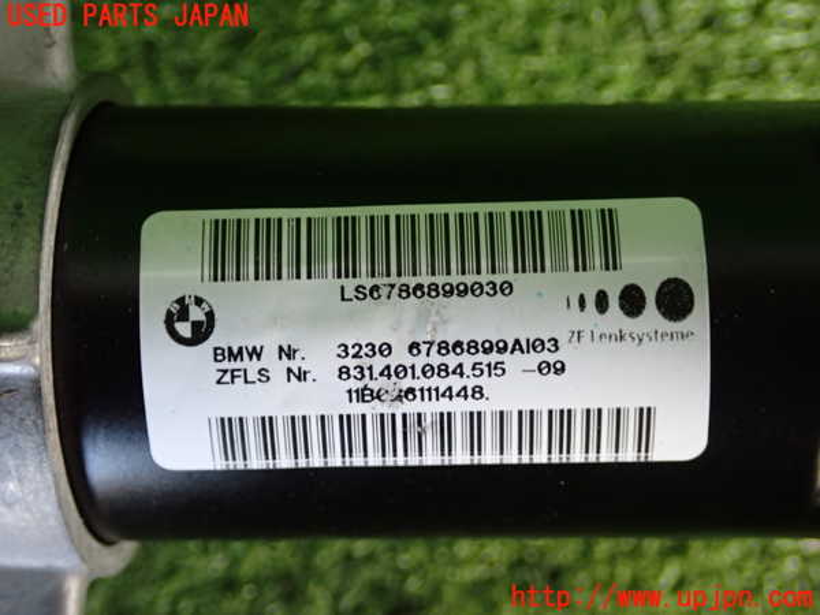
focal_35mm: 50
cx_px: 410
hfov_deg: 38.2
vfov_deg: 29.1
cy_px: 308
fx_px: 1184
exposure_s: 1/50
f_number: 3.2
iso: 500
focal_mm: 9.01
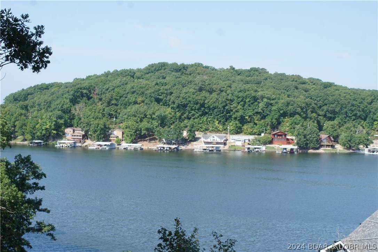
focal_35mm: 68
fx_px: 709
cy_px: 126
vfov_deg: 20.2
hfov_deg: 29.9
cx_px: 189
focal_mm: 45
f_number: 8
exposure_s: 1/125
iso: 100
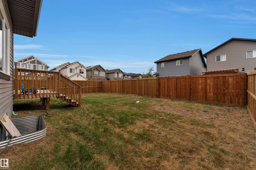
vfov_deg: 81.2
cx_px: 128
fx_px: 100
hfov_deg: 104.3
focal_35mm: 14
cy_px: 85
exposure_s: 1/400
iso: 200
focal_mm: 14
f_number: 6.3
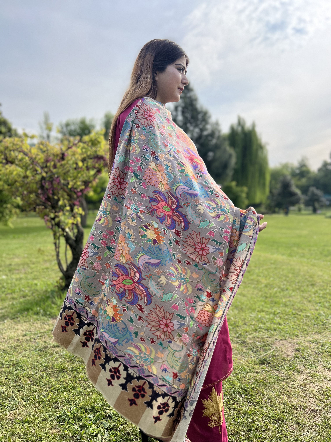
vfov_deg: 67.3
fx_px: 331
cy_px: 221
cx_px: 166
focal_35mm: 26
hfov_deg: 53.1
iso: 50
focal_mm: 5.7
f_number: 1.5
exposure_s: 1/2571
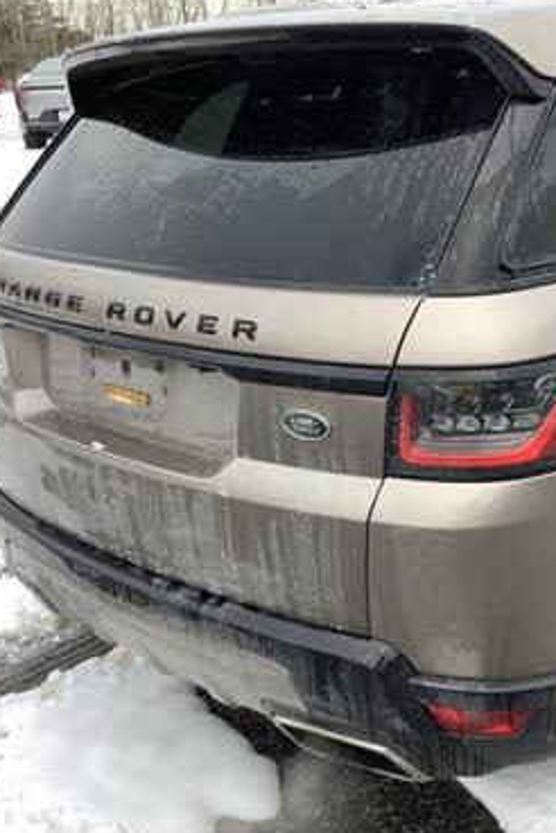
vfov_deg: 44.5
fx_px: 1019
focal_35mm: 44
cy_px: 415
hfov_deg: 30.2
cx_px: 393
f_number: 2.4
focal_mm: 3.3
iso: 25
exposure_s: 1/163
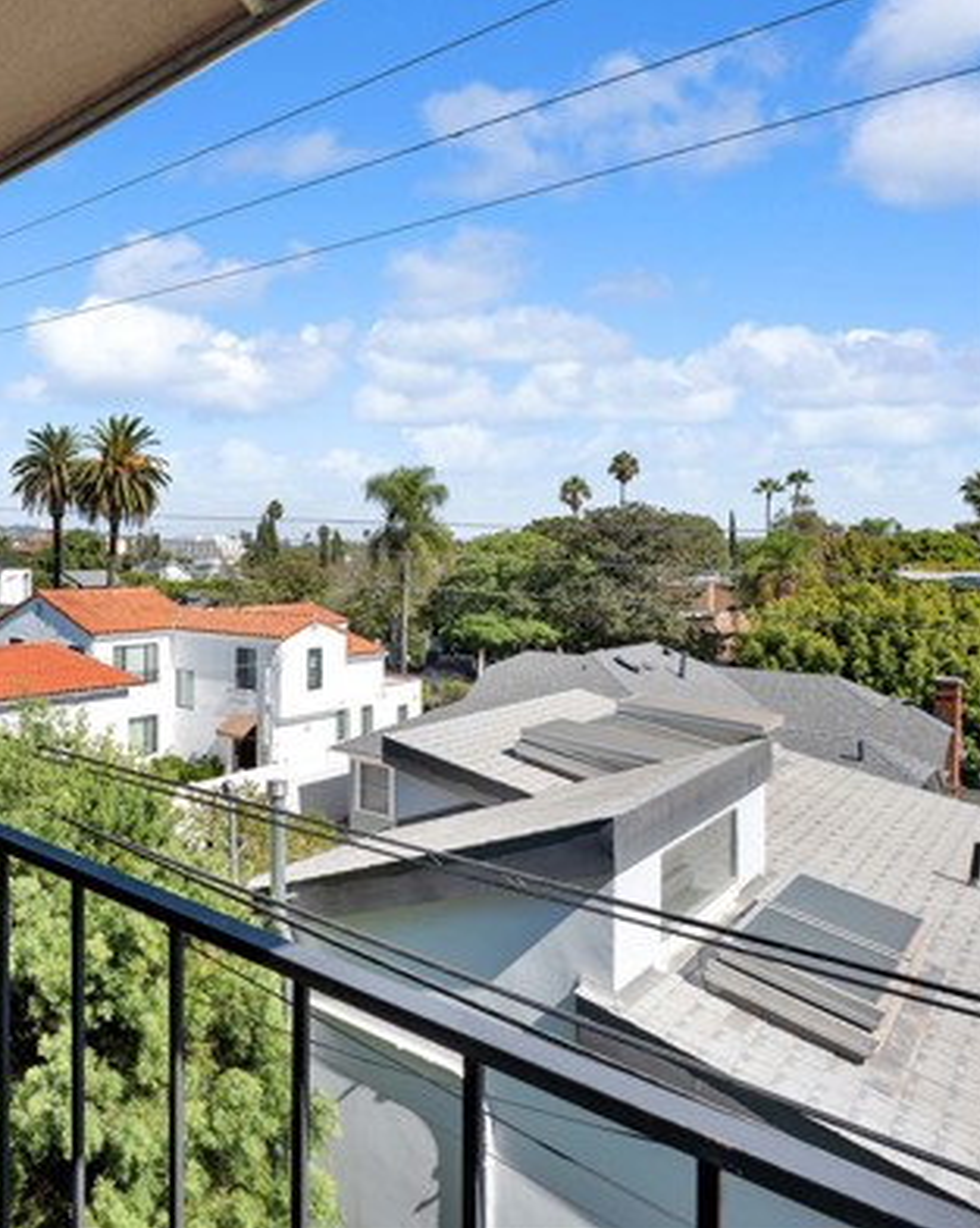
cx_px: -3
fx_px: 835
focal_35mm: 23
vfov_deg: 72.5
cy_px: 564
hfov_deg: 49.4
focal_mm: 15
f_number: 8
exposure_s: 1/40
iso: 100
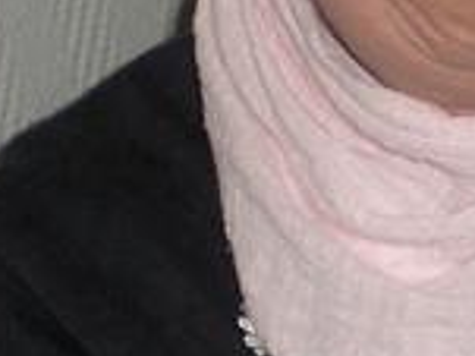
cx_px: 661
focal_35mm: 161
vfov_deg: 9.2
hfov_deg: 11.9
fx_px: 2207
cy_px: 88
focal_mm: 6.3
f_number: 3.1
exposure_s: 1/60
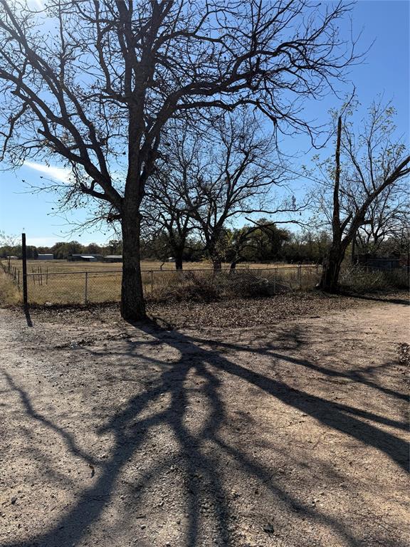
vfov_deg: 71.6
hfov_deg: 56.8
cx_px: 205
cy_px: 274
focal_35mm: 24
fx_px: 379
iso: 80
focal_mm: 6.76
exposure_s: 1/5714
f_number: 1.78
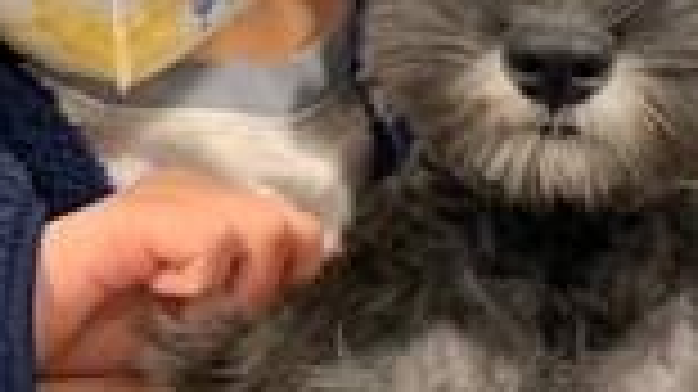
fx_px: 2035
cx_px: 374
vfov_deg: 11.0
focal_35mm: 110
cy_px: 72
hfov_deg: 19.5
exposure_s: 1/50
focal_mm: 4.25
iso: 160
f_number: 1.8
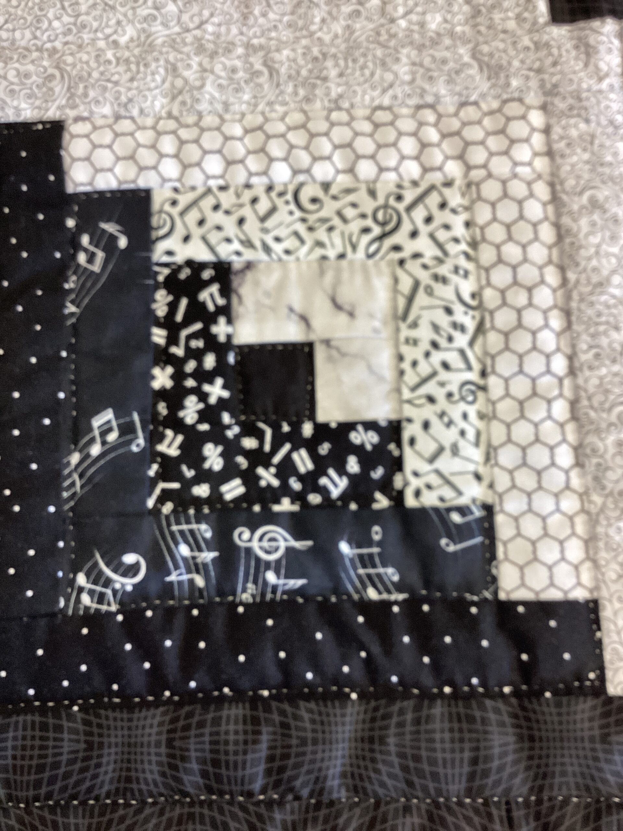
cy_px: 416
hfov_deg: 45.4
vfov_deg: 58.4
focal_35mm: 31
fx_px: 744
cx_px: 312
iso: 100
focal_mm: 3.3
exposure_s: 1/60
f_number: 2.4
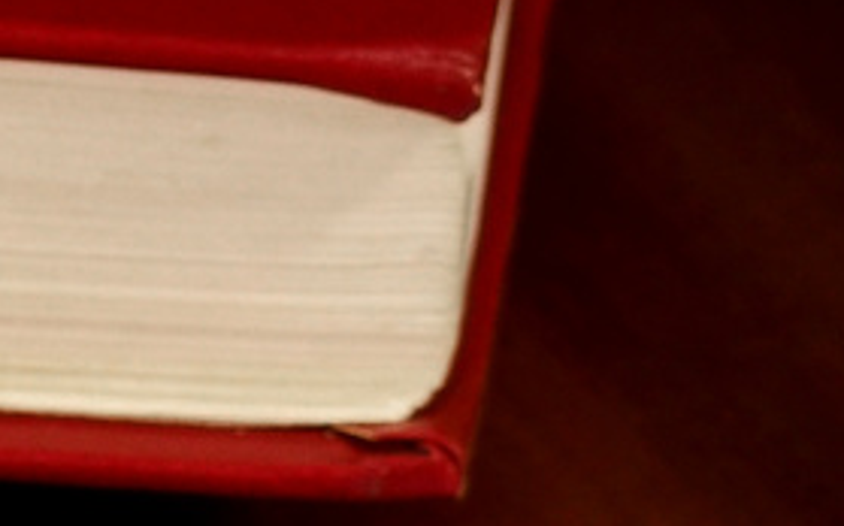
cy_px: 1315
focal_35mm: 510
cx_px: -1346
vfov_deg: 2.6
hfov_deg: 4.0
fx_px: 11726
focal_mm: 55
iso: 200
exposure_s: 1/100
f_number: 9
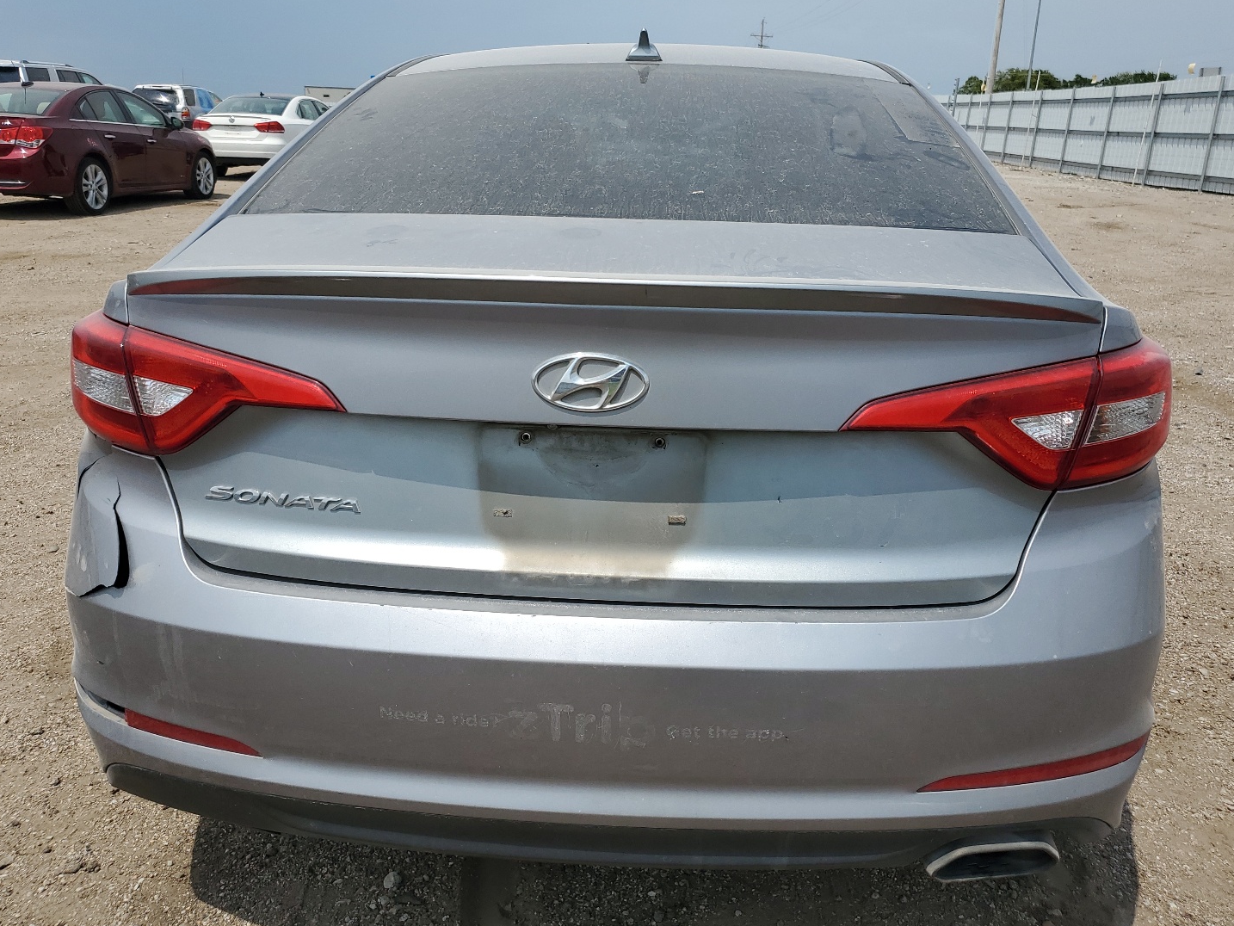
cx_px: 636
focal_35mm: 29
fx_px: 1034
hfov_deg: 61.6
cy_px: 449
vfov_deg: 48.2
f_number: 1.5
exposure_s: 1/5000
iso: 50
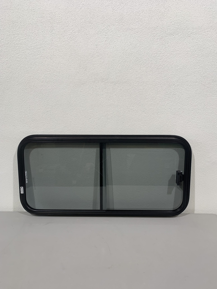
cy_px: 144
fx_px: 217
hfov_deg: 53.1
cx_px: 108
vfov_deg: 67.3
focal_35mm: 26
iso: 32
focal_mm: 4.25
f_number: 1.8
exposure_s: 1/100
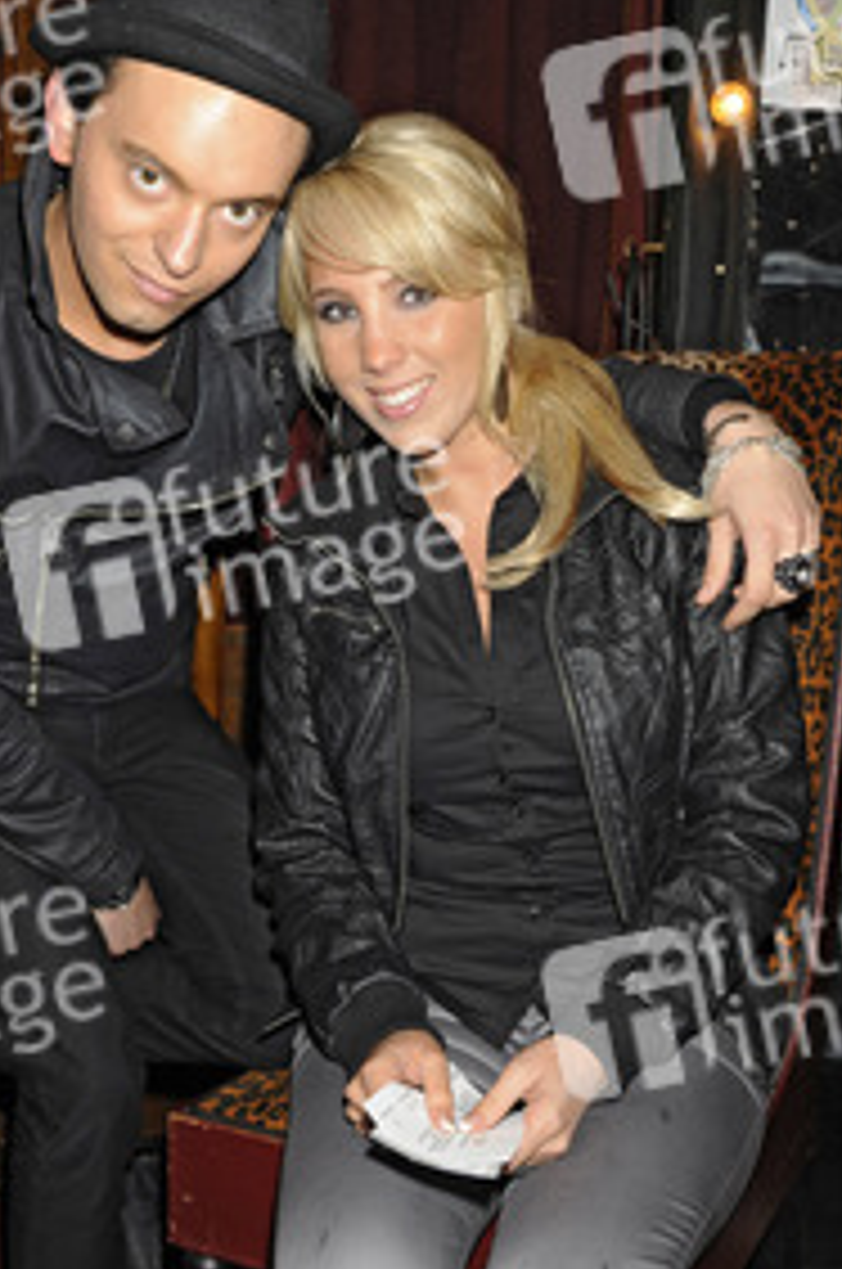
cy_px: 770
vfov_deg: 44.3
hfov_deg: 30.4
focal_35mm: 44
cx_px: 365
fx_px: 1549
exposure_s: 1/125
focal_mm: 31
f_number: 5.6
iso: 1000
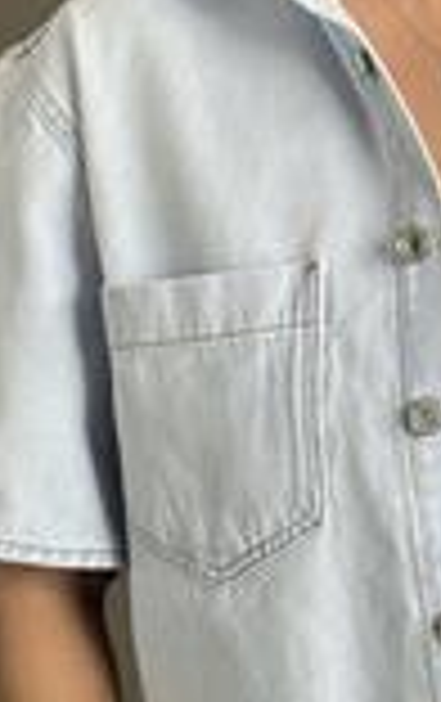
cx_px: 482
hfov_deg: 7.9
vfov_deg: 12.7
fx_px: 3161
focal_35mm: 165
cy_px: 261
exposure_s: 1/174
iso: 80
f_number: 1.78
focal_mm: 6.86
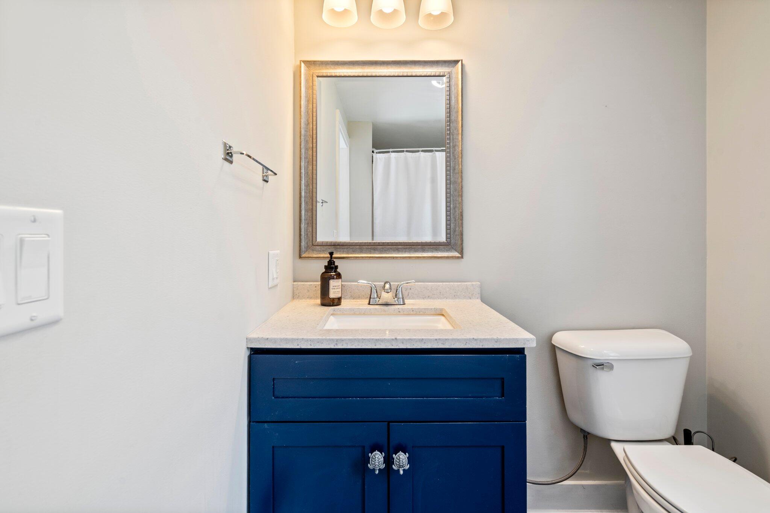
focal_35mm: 16
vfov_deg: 73.7
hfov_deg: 96.7
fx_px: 342
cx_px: 385
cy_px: 256
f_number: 9
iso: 50
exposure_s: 1/5
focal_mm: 16
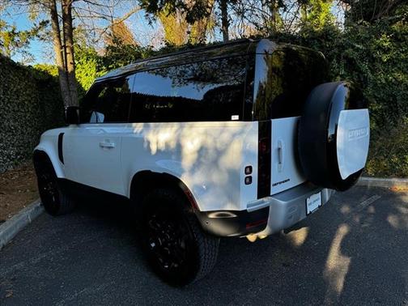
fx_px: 283
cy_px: 153
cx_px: 204
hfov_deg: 71.6
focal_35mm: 24
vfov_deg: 56.8
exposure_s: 1/433
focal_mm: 6.76
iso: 80
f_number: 1.78
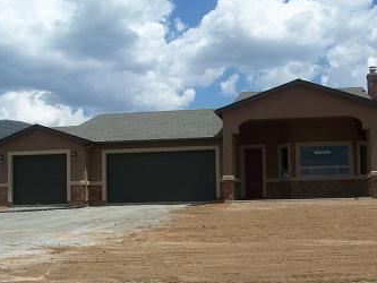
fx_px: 577
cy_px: 173
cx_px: 220
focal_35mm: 53
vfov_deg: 27.5
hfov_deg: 36.1
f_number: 4
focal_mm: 5.85
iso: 66
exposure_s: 1/1000
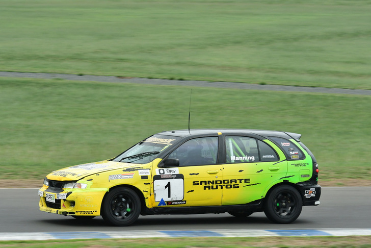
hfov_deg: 9.2
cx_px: 183
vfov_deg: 6.2
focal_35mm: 223
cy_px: 114
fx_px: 2294
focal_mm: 135
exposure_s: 1/250
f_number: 11
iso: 800
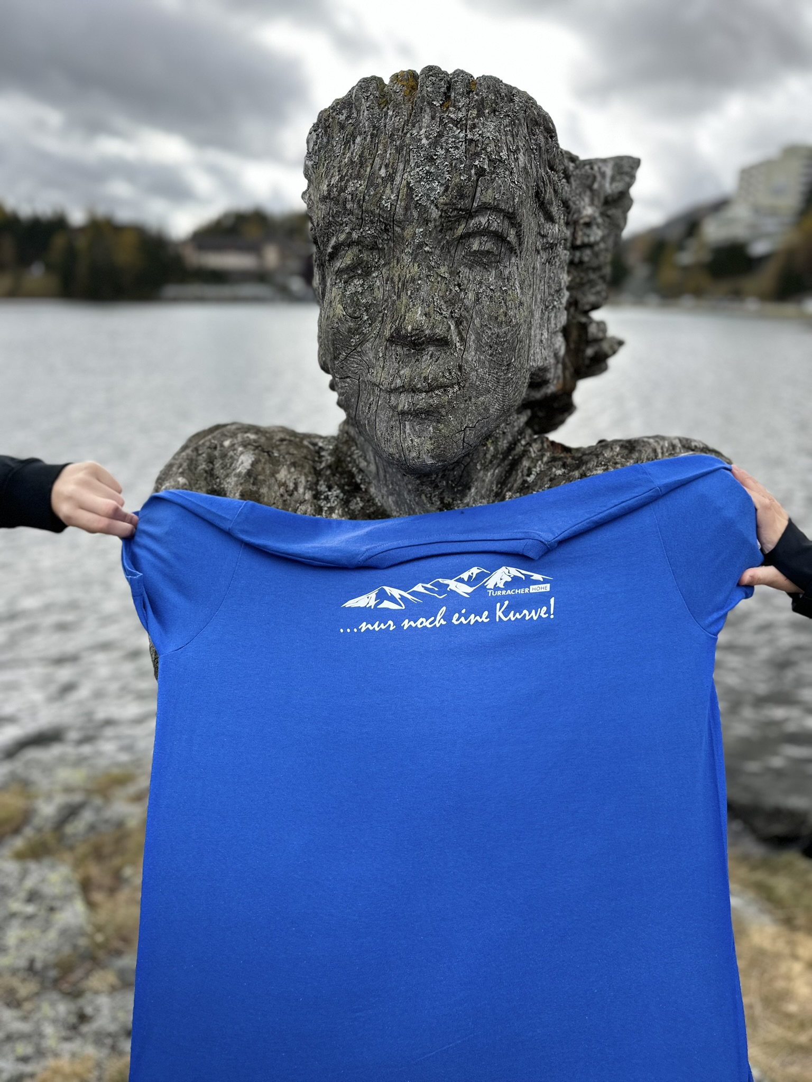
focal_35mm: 24
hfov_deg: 56.8
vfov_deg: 71.6
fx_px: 751
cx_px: 406
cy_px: 541
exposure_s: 1/1029
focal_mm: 6.86
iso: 80
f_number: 1.78
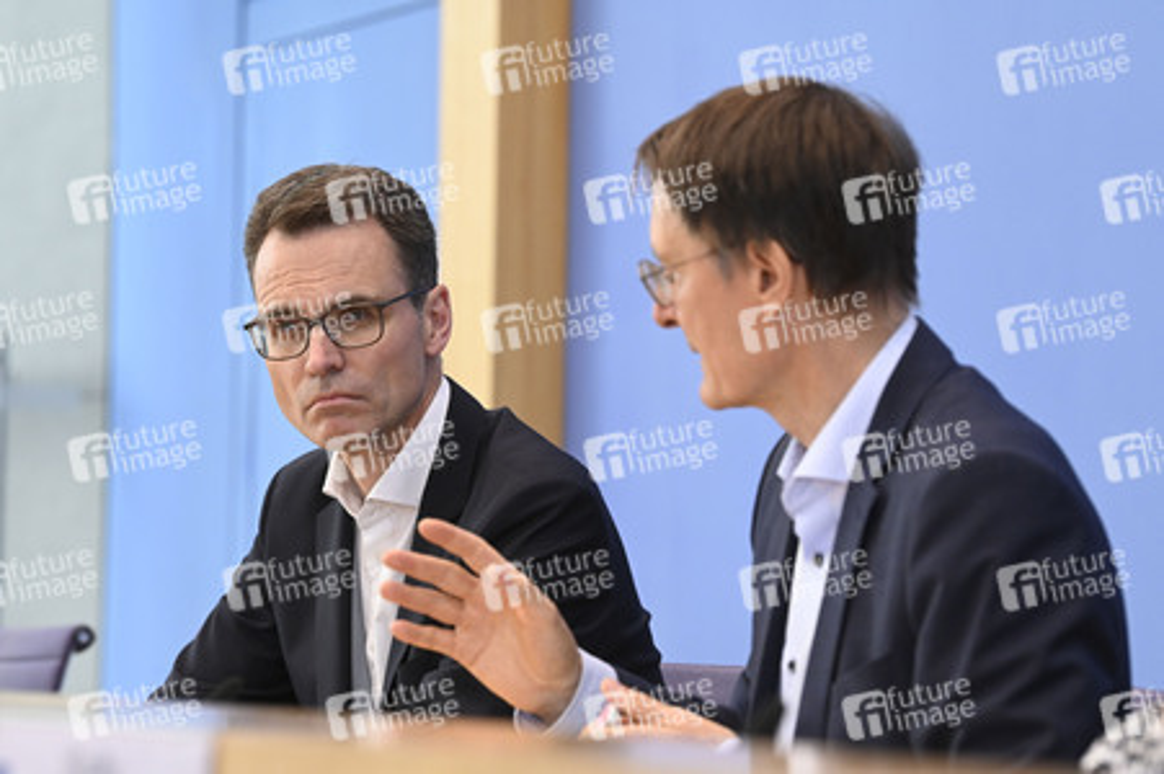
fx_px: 4362
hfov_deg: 15.2
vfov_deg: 10.1
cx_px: 582
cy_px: 387
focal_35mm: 135
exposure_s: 1/500
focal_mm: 135
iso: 3200
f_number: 5.6
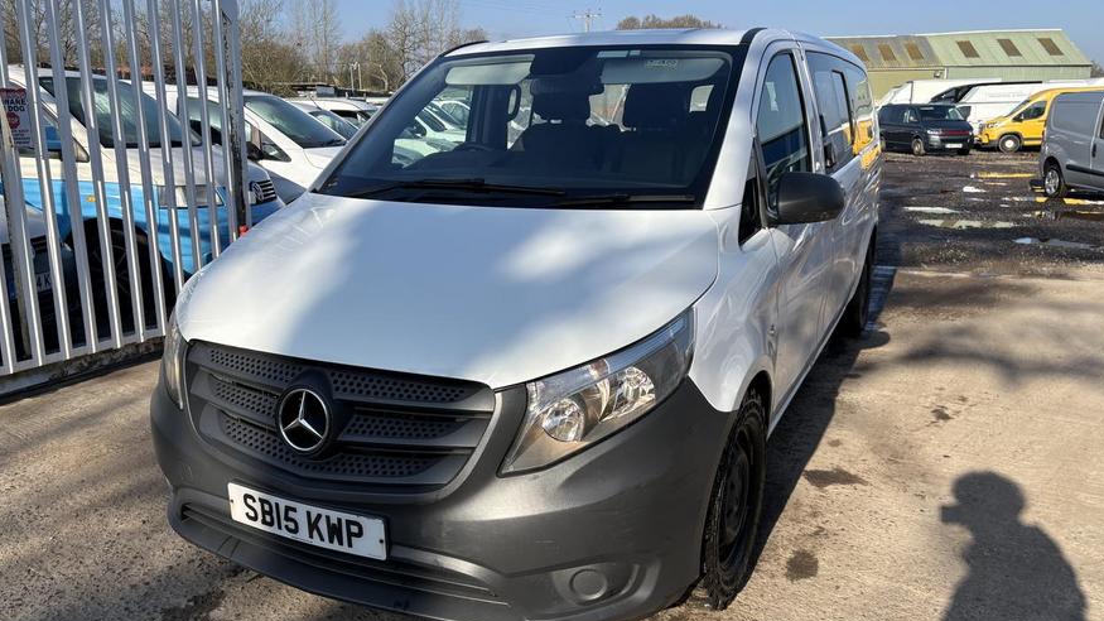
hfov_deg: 66.1
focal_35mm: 29
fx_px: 849
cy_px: 303
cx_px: 545
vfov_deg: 40.2
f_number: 1.6
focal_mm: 5.96
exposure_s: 1/2985
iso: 50
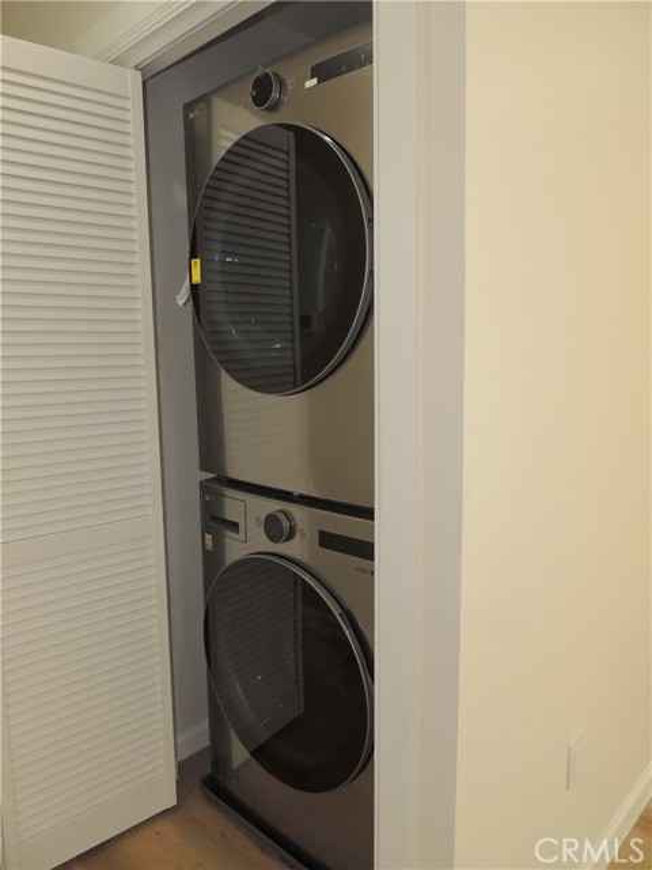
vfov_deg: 71.6
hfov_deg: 56.8
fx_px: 603
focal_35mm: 24
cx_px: 326
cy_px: 435
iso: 100
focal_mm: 4.3
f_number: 3
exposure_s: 1/40
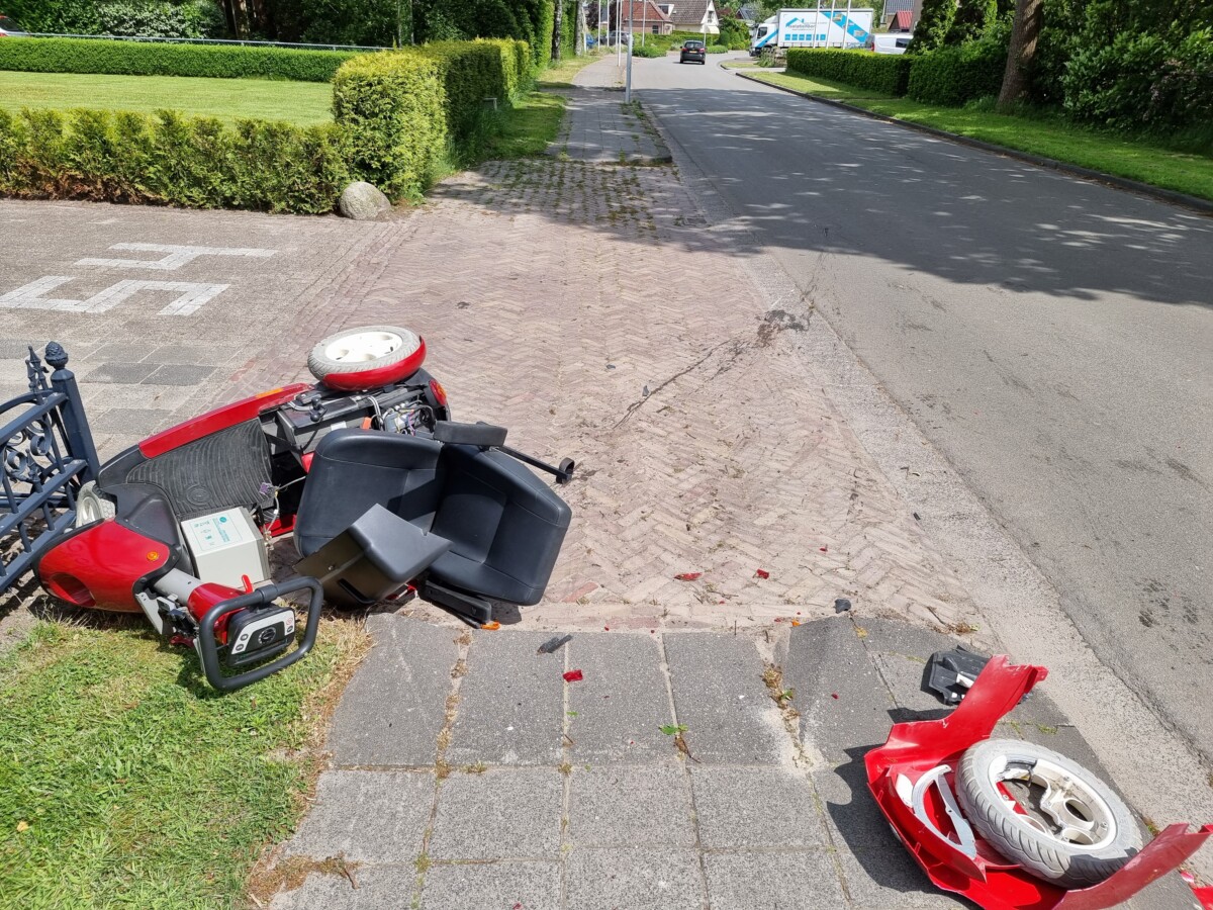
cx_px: 606
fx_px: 841
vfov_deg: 56.8
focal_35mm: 24
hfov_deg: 71.6
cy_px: 455
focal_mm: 6.7
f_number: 1.8
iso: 50
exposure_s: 1/876
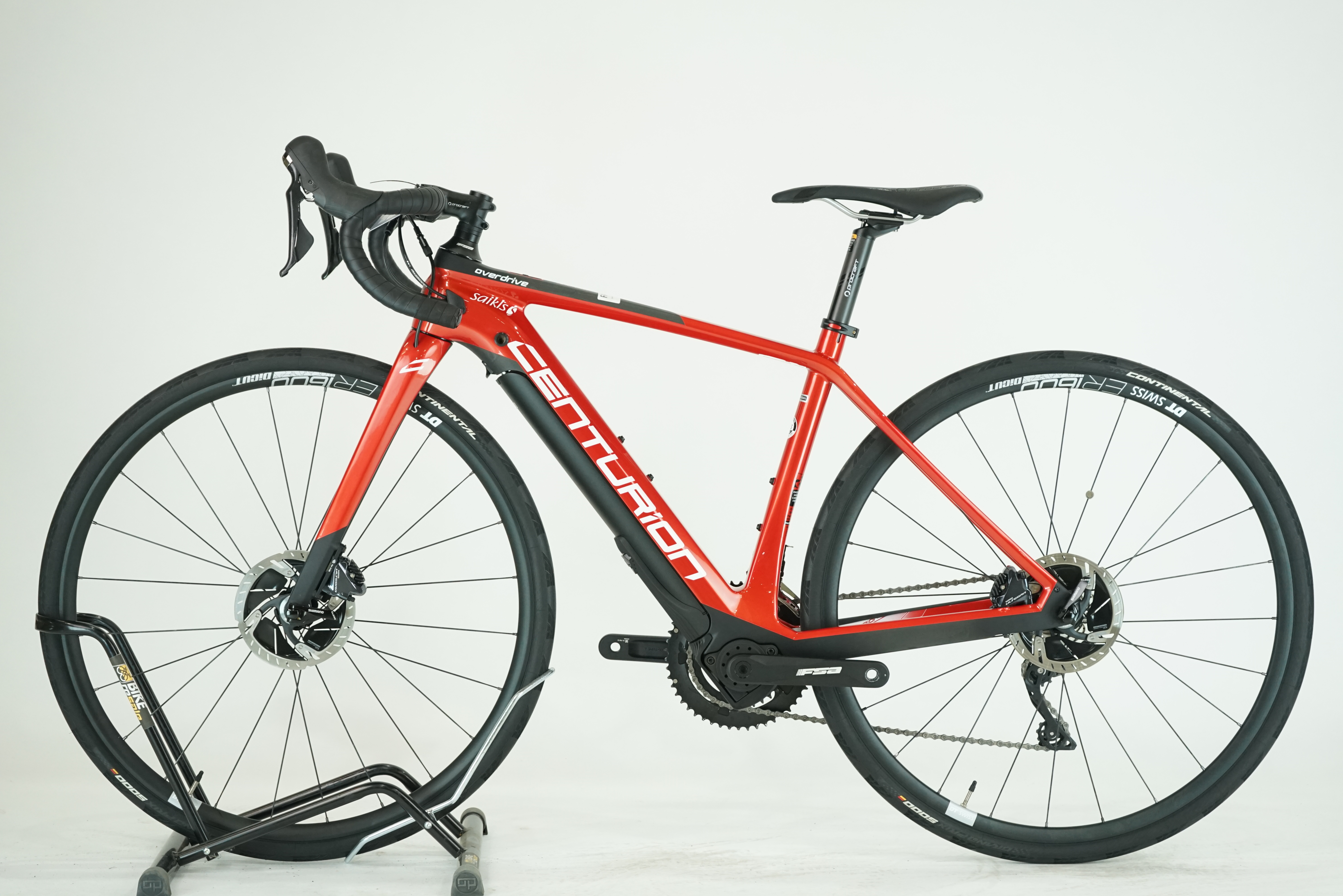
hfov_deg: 28.8
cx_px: 672
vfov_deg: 19.5
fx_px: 2611
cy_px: 448
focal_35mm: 70
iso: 1600
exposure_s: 1/200
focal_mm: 70
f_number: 6.3
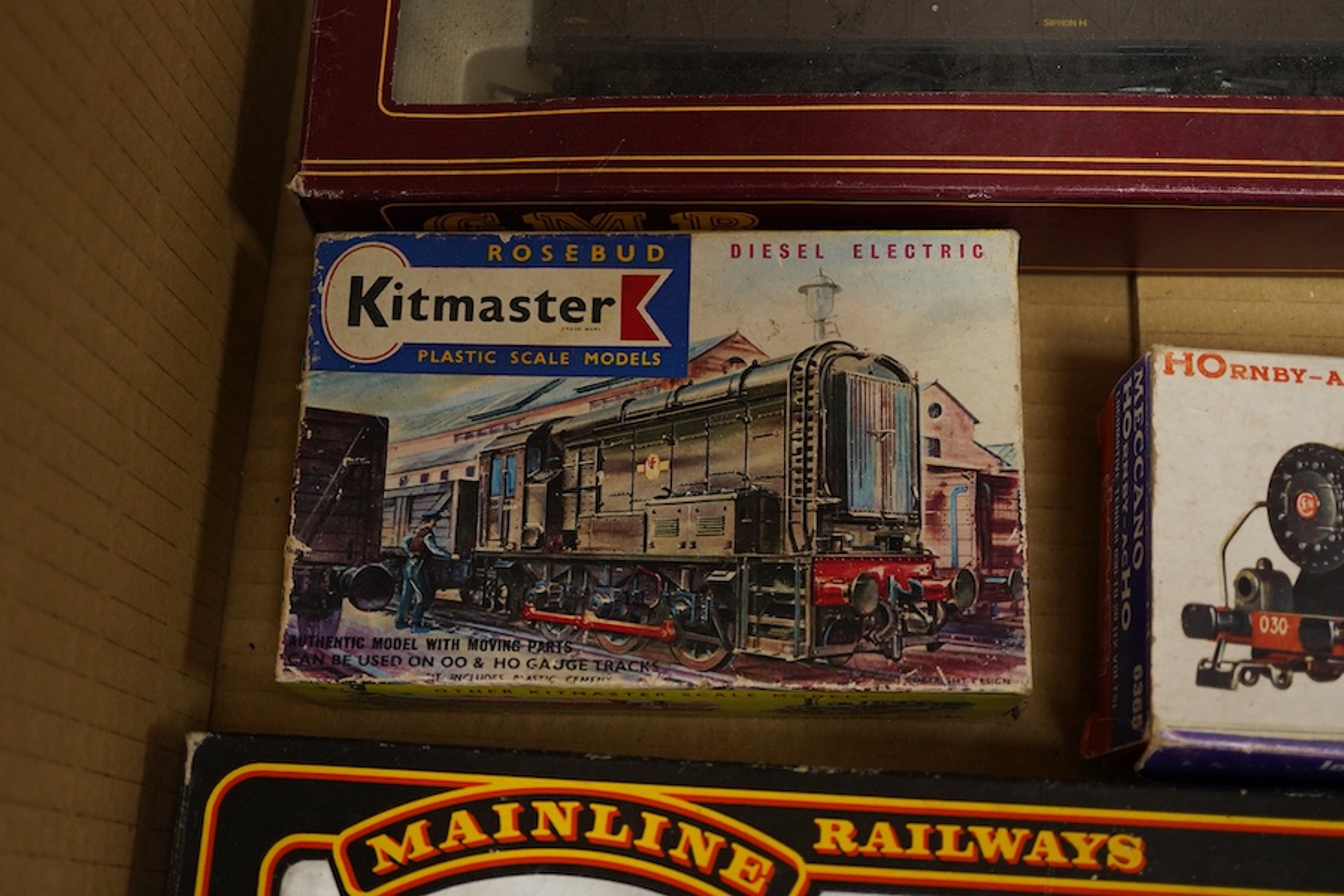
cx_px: 672
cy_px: 448
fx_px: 1680
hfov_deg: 43.6
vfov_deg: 29.9
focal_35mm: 45
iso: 1250
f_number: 3.5
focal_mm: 30
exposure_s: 1/160
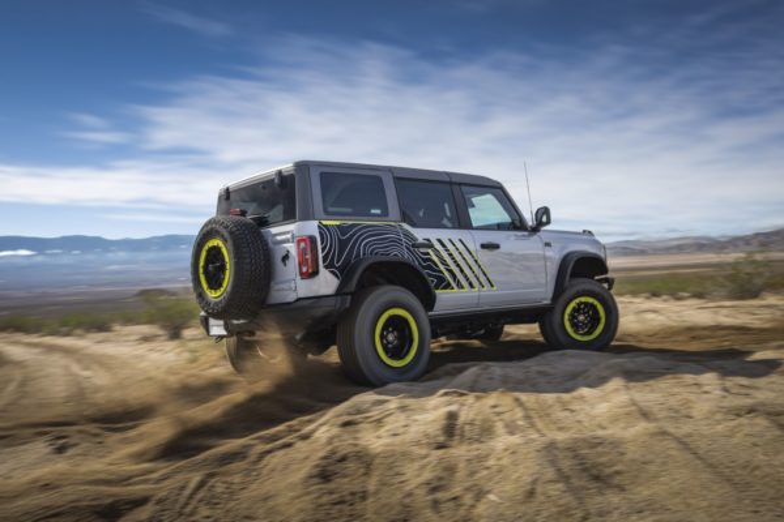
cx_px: 392
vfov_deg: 39.4
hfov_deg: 56.5
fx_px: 729
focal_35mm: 34
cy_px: 261
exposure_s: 1/60
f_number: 4.5
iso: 32
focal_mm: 33.5
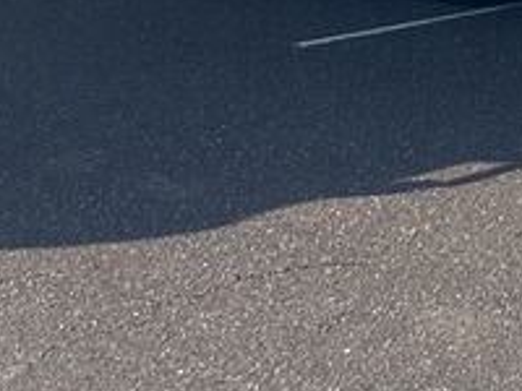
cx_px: 1049
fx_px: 1960
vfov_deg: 10.7
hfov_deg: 13.1
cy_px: -295
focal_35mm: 130
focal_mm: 5.7
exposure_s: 1/3831
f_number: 1.5
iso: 50
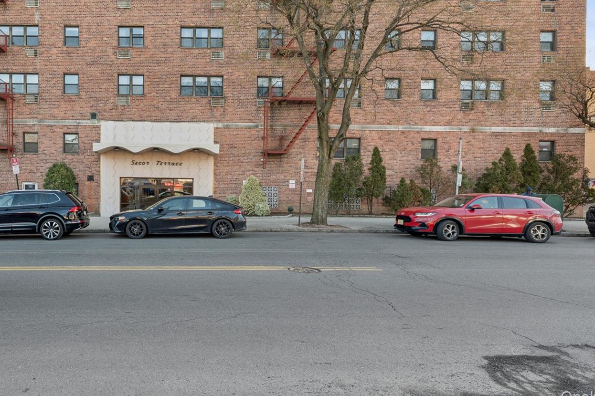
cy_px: 83
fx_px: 380
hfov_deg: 72.2
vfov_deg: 51.9
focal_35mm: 23
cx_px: 169
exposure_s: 1/60
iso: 200
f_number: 11
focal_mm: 14
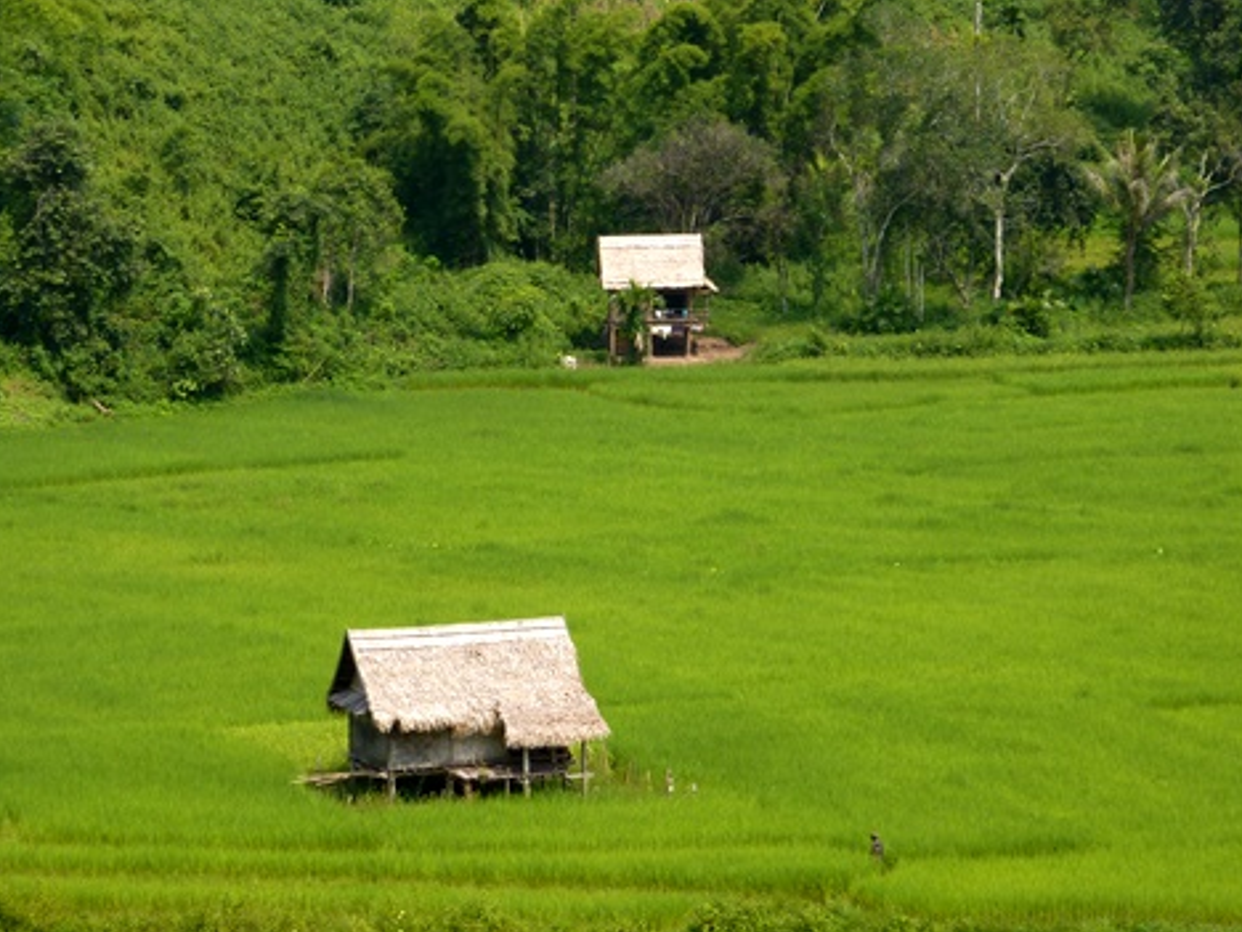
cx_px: 629
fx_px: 6853
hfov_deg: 10.4
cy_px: 369
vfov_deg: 7.8
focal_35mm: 191
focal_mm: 24.1
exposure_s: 1/400
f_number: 4.5
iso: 80
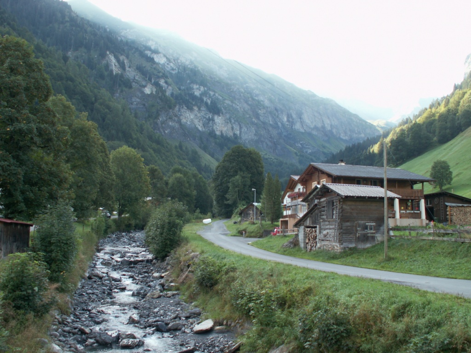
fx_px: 476
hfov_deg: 52.6
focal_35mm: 35
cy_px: 176
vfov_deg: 40.7
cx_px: 236
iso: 50
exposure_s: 1/50
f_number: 3.2
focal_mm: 5.86
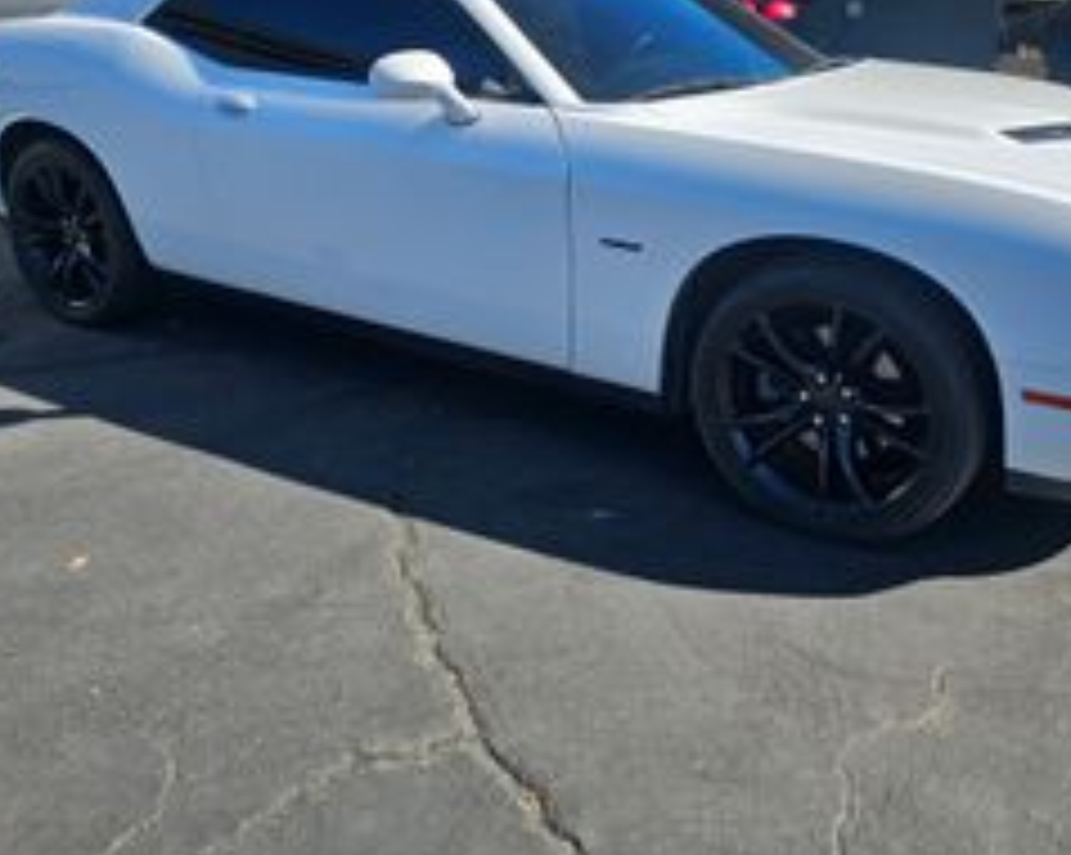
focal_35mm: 34
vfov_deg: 42.5
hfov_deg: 52.7
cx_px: 612
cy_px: 266
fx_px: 1077
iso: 10
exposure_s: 1/525
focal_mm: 6.3
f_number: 1.7
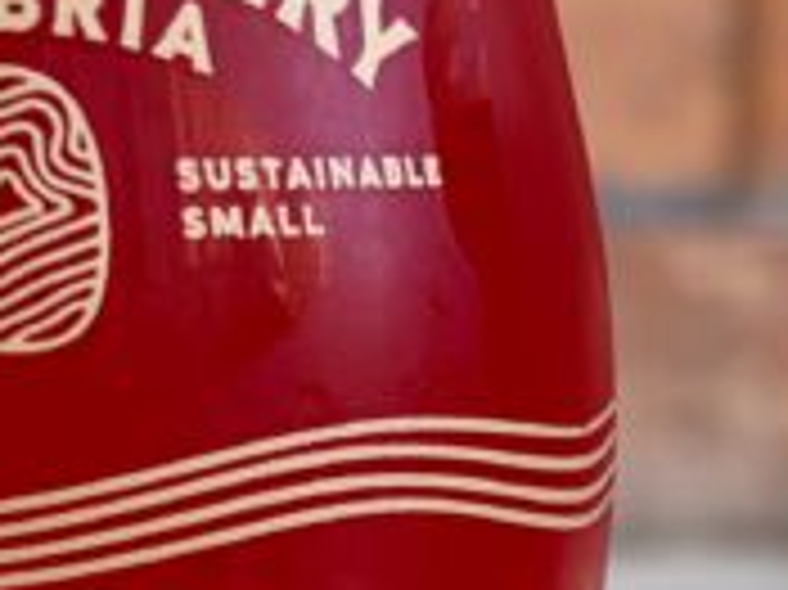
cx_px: 815
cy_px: 829
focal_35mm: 178
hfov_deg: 11.0
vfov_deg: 8.2
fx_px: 4049
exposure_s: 1/234
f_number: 1.6
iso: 40
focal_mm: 5.96
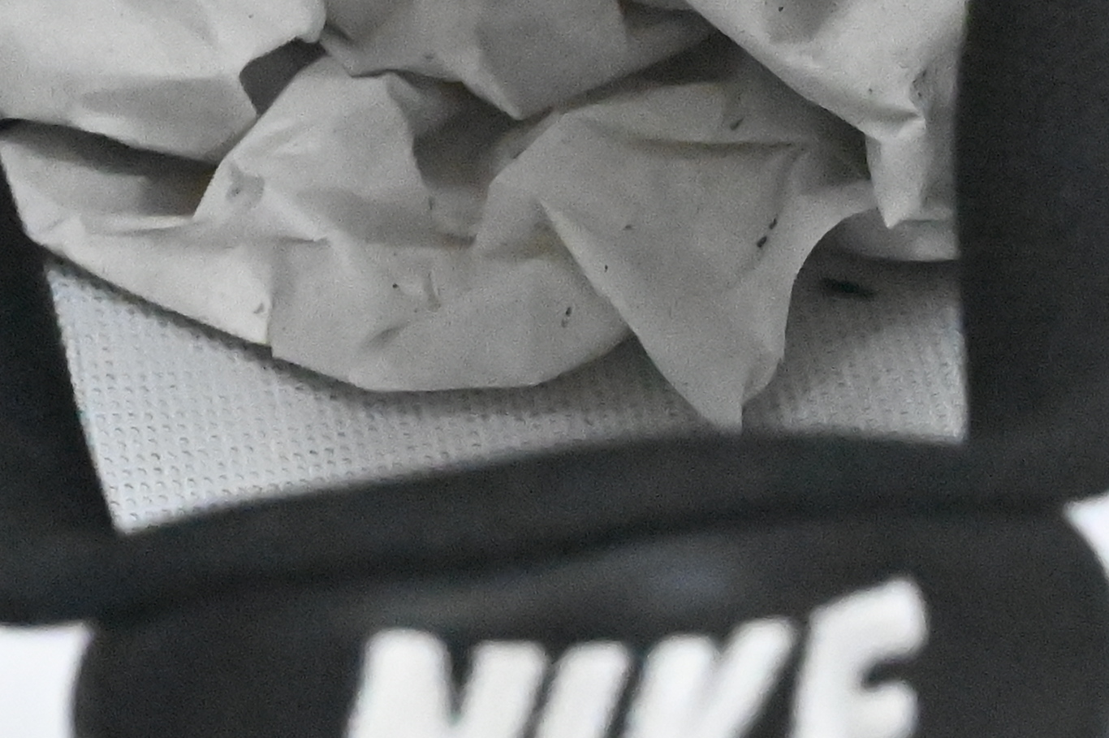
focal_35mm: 310
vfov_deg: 4.4
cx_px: -260
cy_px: -276
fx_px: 9544
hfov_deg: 6.6
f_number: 9
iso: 32000
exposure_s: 1/3200
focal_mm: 70
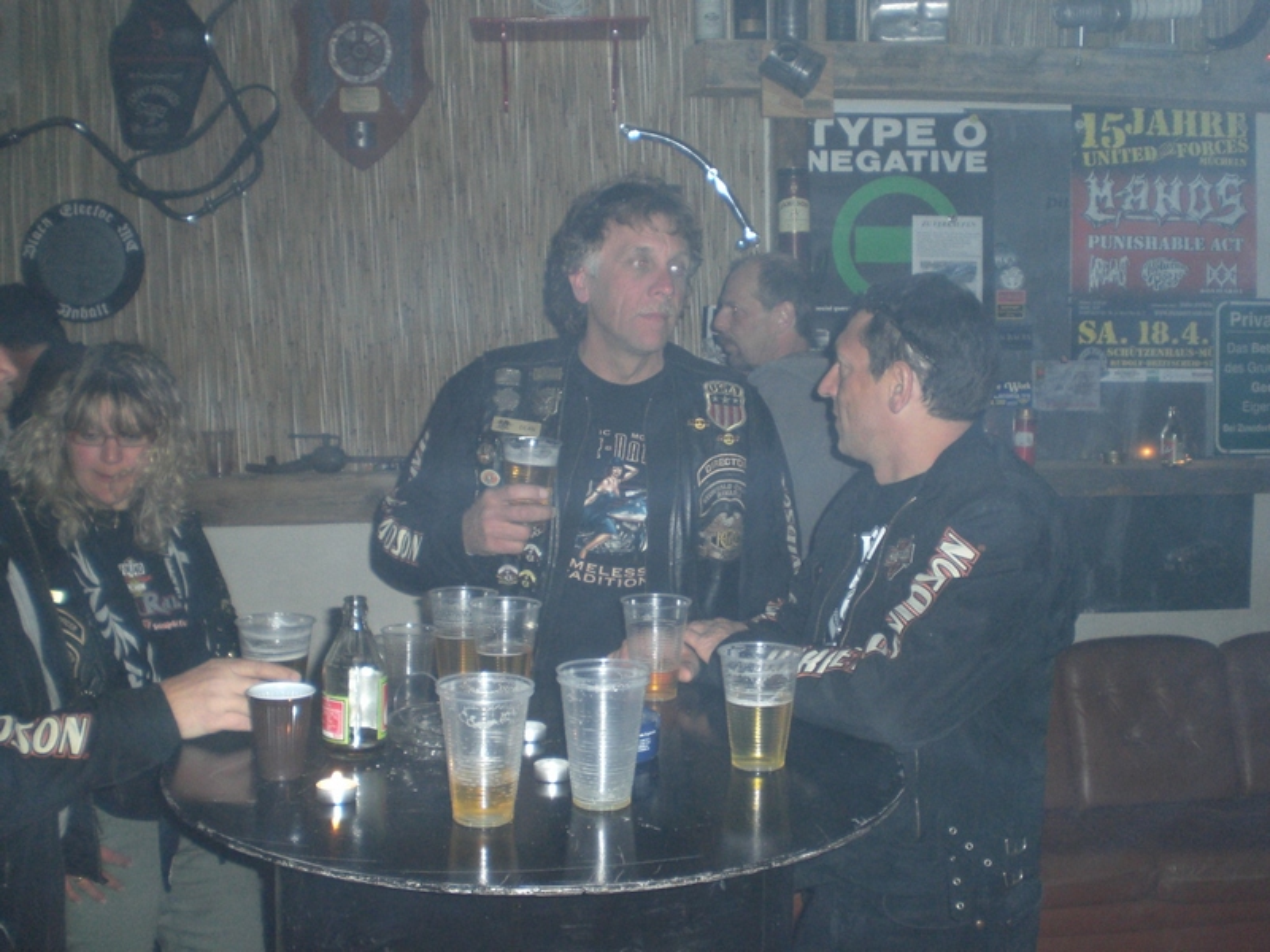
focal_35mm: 38
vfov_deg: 37.7
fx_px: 1394
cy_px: 476
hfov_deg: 49.0
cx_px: 635
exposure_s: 1/60
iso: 200
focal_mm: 6.3
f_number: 3.1
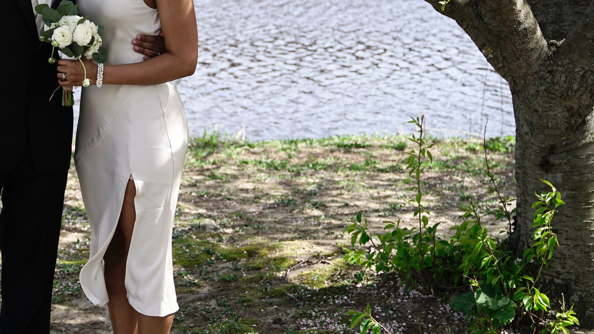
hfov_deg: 29.7
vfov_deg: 17.5
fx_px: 1071
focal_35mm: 68
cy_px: 30
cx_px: 63
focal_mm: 31
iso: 160
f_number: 2.8
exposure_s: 1/1600
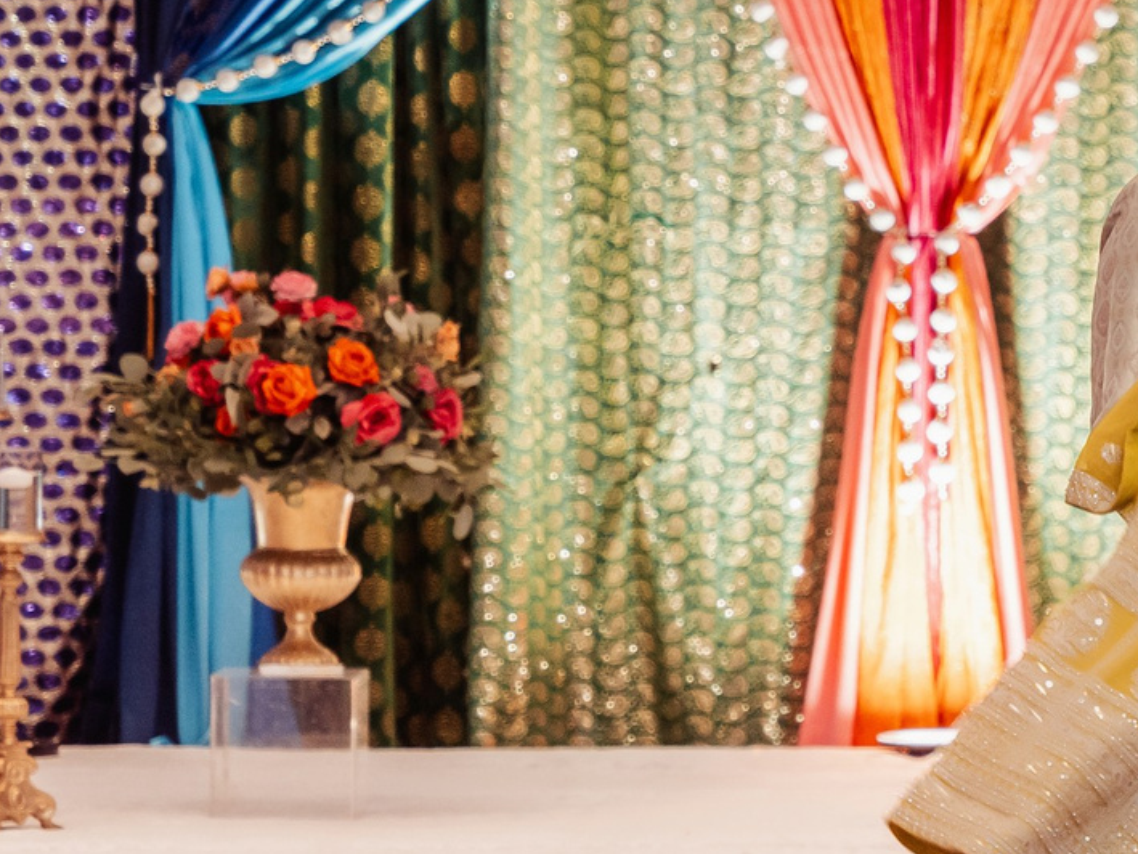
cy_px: 333
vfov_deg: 6.1
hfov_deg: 8.1
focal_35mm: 243
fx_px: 7990
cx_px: 1079
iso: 800
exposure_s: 1/160
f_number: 2.8
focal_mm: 70
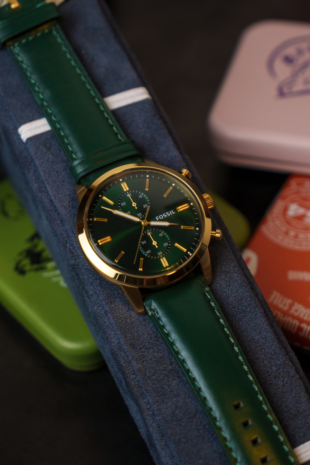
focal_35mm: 105
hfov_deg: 13.0
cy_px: 232
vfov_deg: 19.5
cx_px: 155
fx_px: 1356
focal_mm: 70
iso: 160
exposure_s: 1/60
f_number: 4
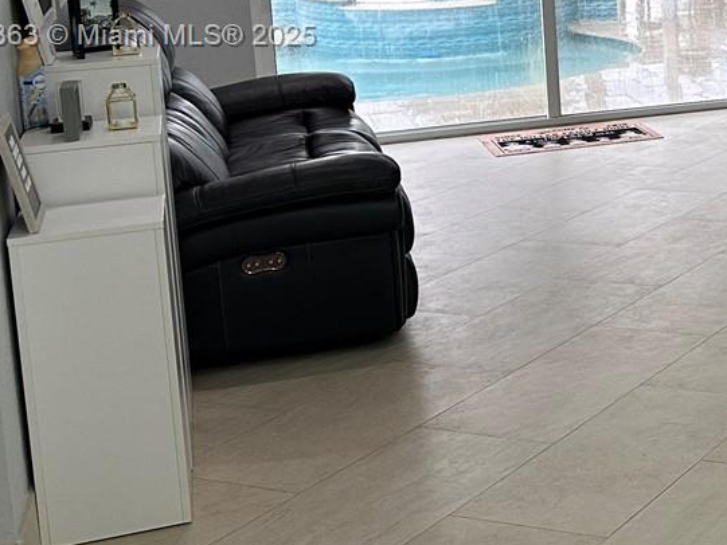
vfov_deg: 20.3
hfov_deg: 23.9
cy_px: 38
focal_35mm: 71
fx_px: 1491
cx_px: 961
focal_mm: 6.86
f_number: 1.78
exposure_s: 1/120
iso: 160
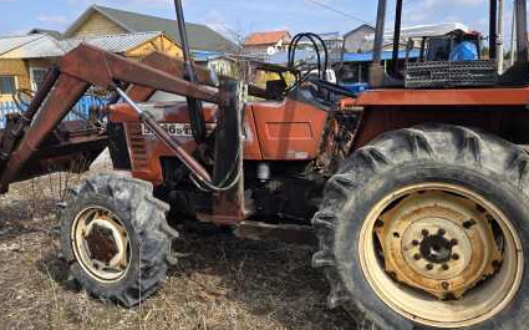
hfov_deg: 61.3
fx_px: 447
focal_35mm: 31
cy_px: 154
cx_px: 263
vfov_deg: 40.5
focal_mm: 5.4
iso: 64
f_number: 1.8
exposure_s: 1/2921
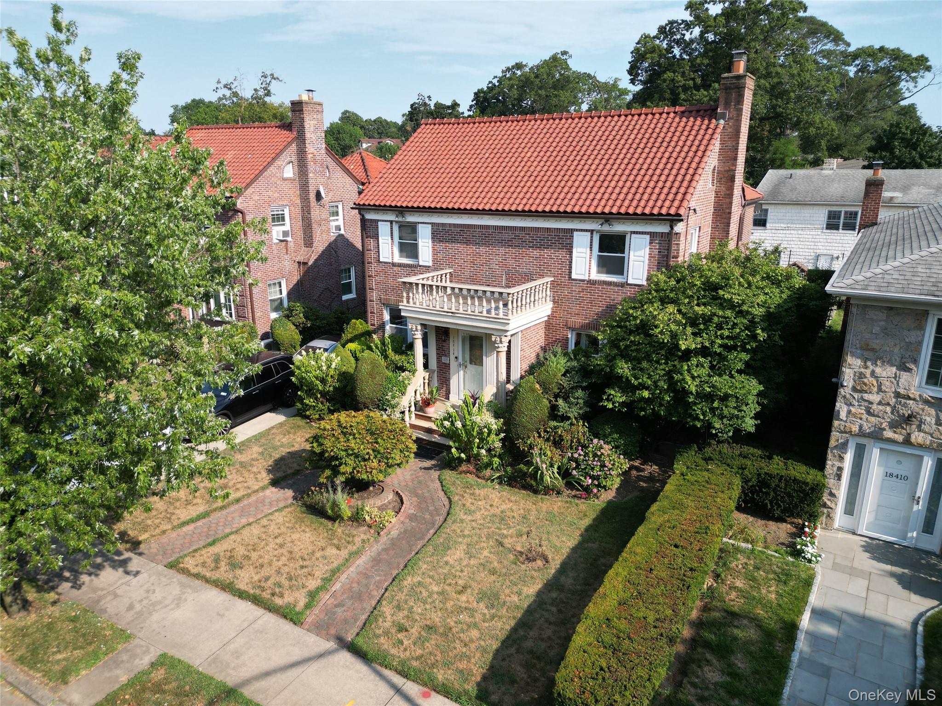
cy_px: 353
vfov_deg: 56.8
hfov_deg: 71.6
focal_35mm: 24
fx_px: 653
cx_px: 471
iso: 130
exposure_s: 1/2000
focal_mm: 6.72
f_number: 1.7
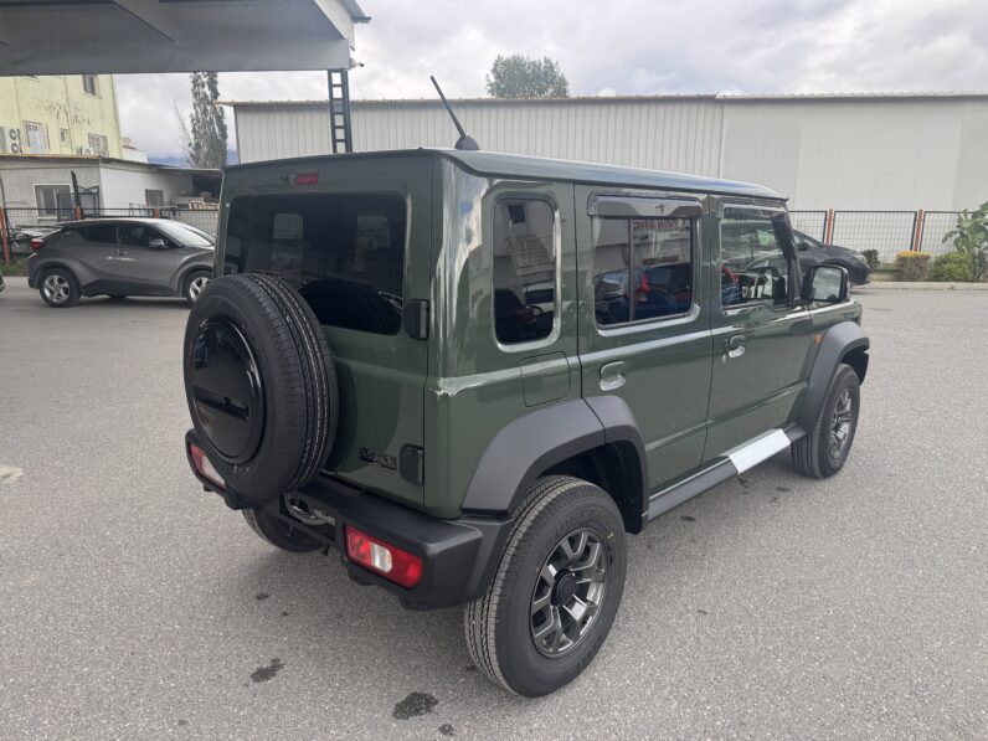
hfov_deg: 71.6
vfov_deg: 56.8
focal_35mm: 24
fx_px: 685
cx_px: 494
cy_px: 370
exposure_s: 1/527
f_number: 1.78
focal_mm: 6.76
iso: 80
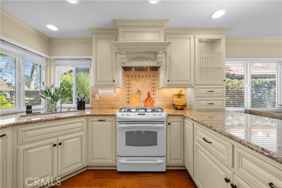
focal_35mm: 13
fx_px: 102
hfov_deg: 108.3
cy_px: 94
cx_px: 141
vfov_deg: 85.5
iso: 250
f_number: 9
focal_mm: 13
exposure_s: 1/1.67
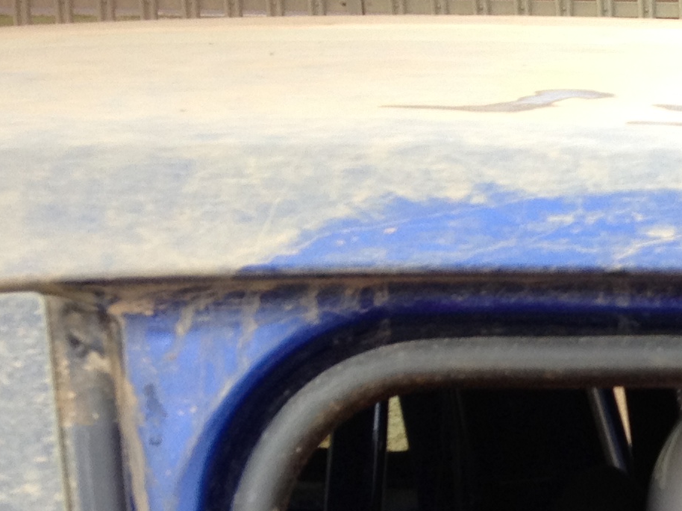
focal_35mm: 125
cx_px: 917
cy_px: 621
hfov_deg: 15.0
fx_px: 2462
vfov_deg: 11.6
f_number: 2.4
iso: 64
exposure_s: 1/319
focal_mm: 4.28
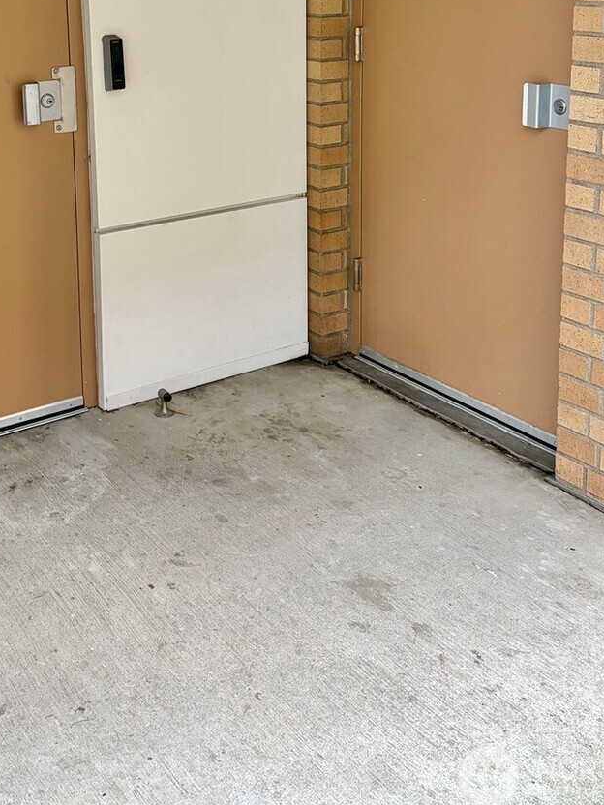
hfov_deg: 32.1
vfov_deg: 39.8
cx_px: 230
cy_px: 125
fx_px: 1047
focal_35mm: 45
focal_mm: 5.96
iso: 125
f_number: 1.6
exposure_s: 1/99
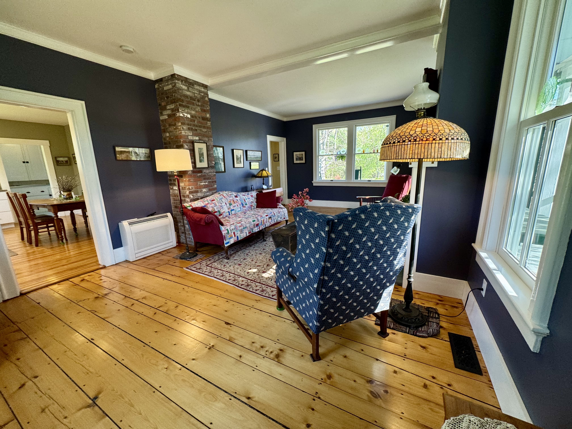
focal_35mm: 14
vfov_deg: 85.7
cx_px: 286
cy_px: 214
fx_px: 231
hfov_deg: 102.1
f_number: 2.2
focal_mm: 2.22
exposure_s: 1/120
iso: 125
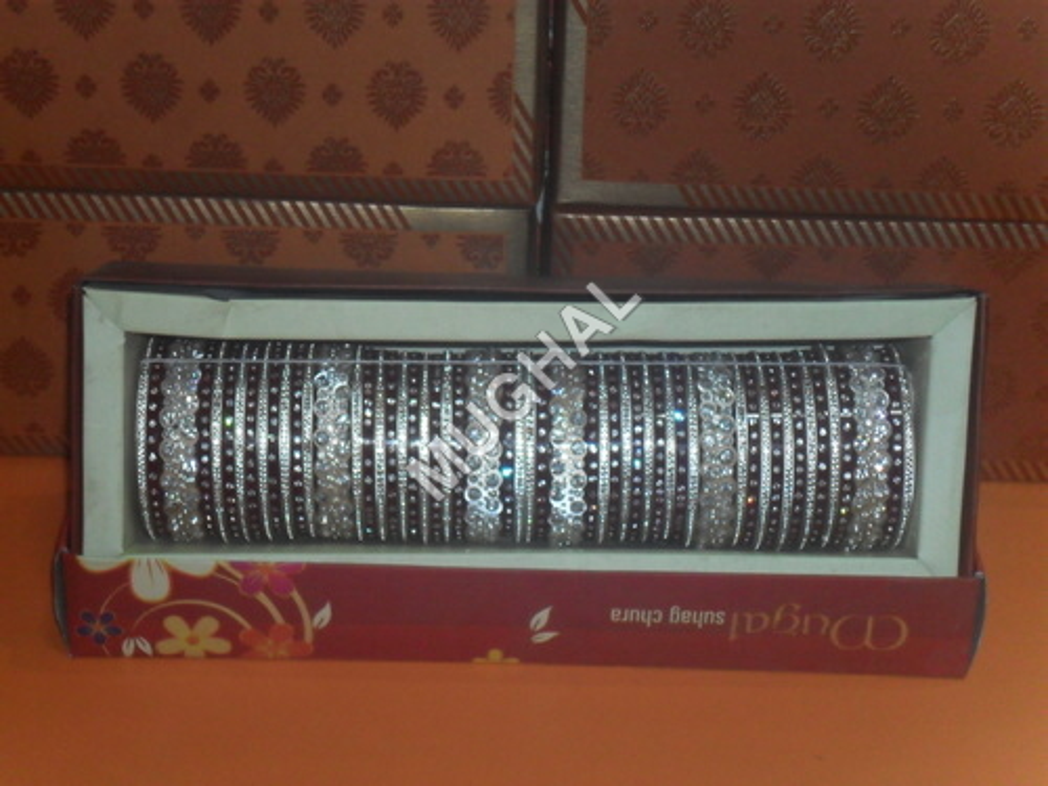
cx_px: 524
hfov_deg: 26.3
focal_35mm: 74
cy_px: 393
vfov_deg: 19.9
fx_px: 2240
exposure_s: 1/60
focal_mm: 13.2
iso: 400
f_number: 3.9
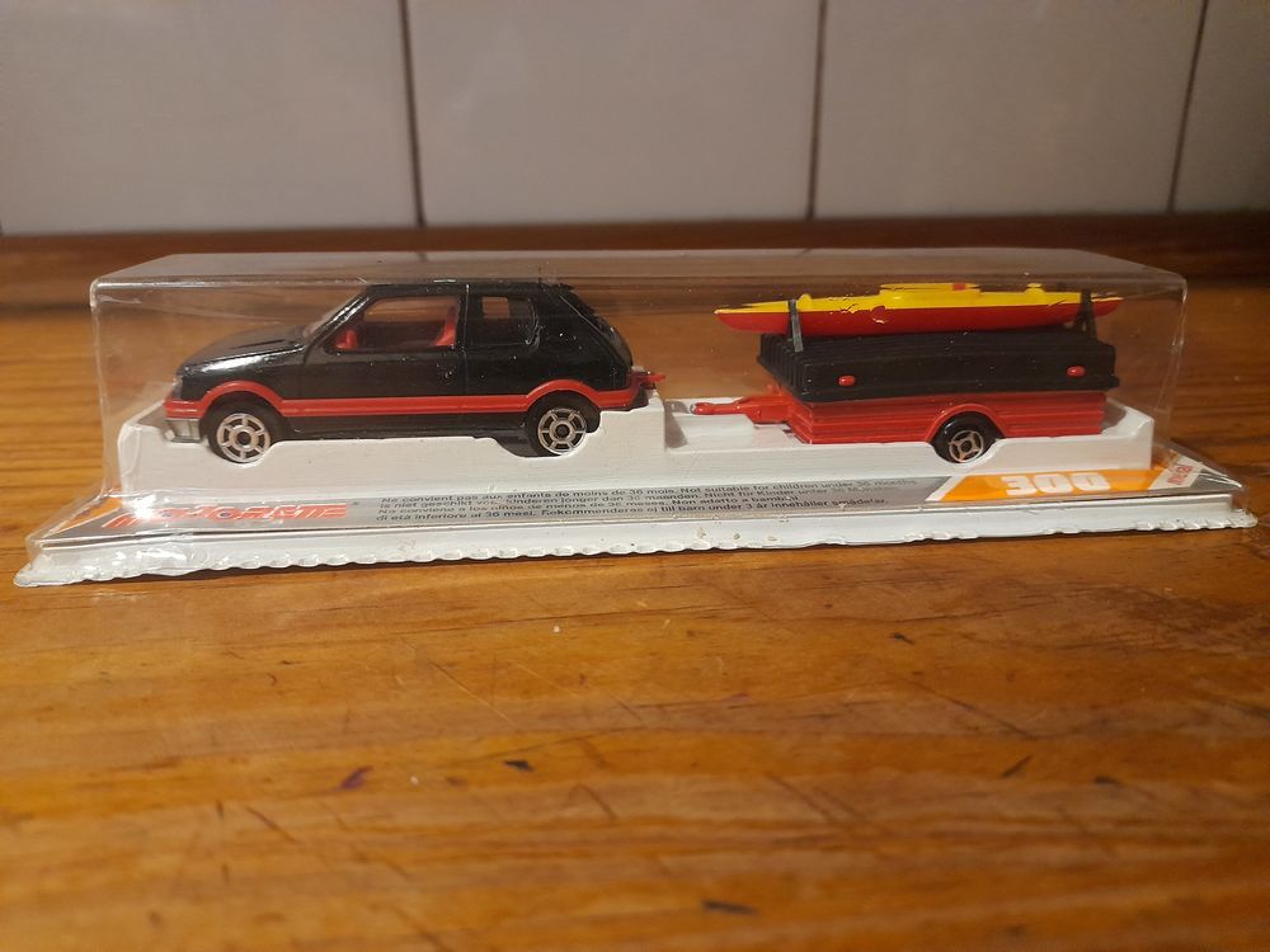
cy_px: 476
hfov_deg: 69.4
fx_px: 917
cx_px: 635
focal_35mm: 25
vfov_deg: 54.9
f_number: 2
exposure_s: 1/25
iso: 640
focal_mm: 4.6
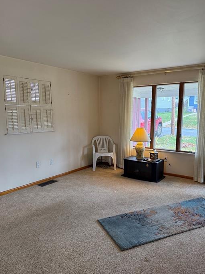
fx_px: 213
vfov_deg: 65.3
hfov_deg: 51.3
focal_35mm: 27
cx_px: 109
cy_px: 145
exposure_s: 1/232
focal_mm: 6.76
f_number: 1.78
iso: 200
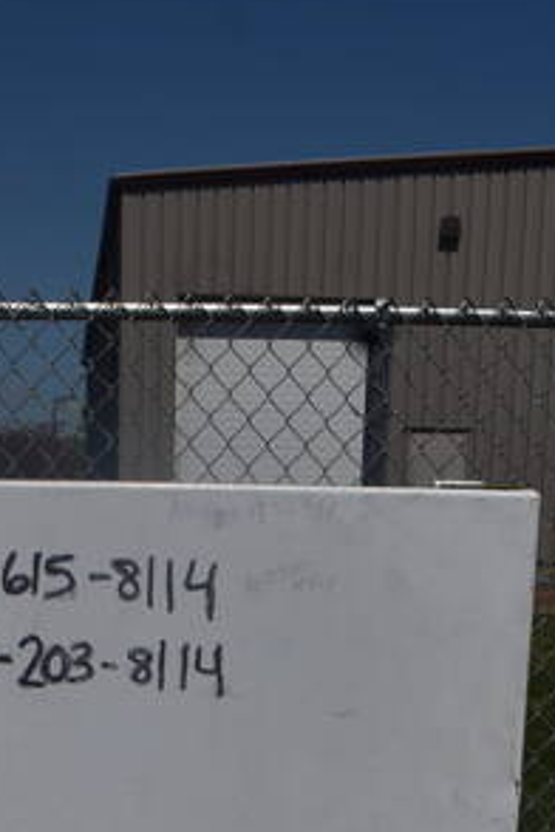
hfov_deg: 16.1
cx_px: 76
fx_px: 1942
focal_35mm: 84
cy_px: 1227
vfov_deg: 20.8
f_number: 13
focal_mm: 18
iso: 100
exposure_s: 1/640
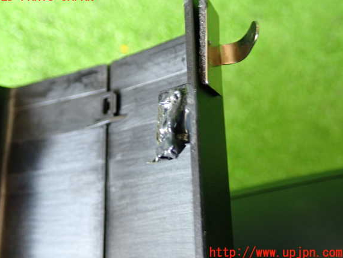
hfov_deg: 46.8
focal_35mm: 40
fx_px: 397
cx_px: 165
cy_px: 125
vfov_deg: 36.0
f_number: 2.7
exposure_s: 1/40
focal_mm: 6.83
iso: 320
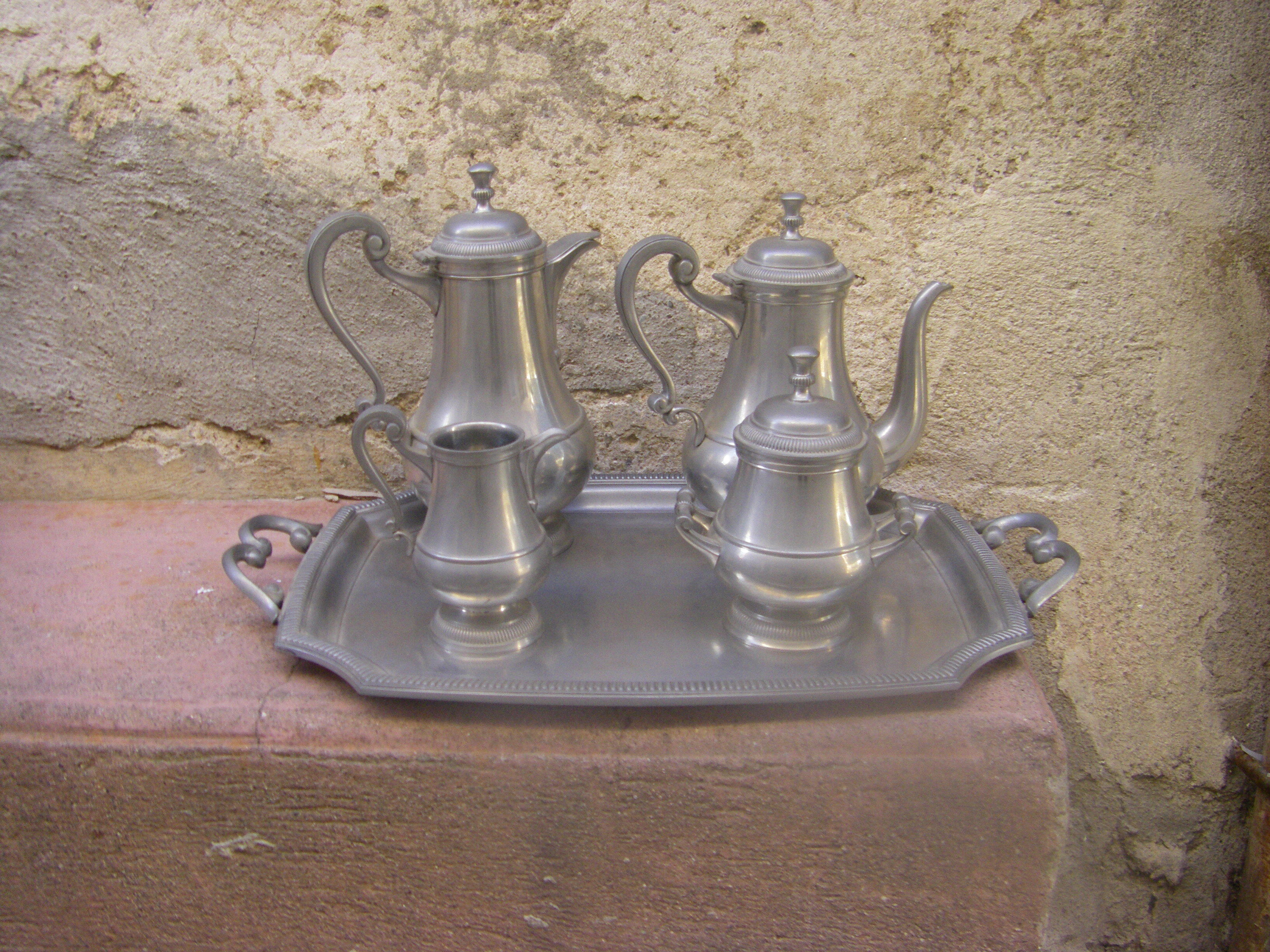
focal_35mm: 38
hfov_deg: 49.0
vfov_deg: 37.7
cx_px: 635
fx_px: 1394
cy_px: 476
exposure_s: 1/50
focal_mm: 6.3
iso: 200
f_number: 3.5
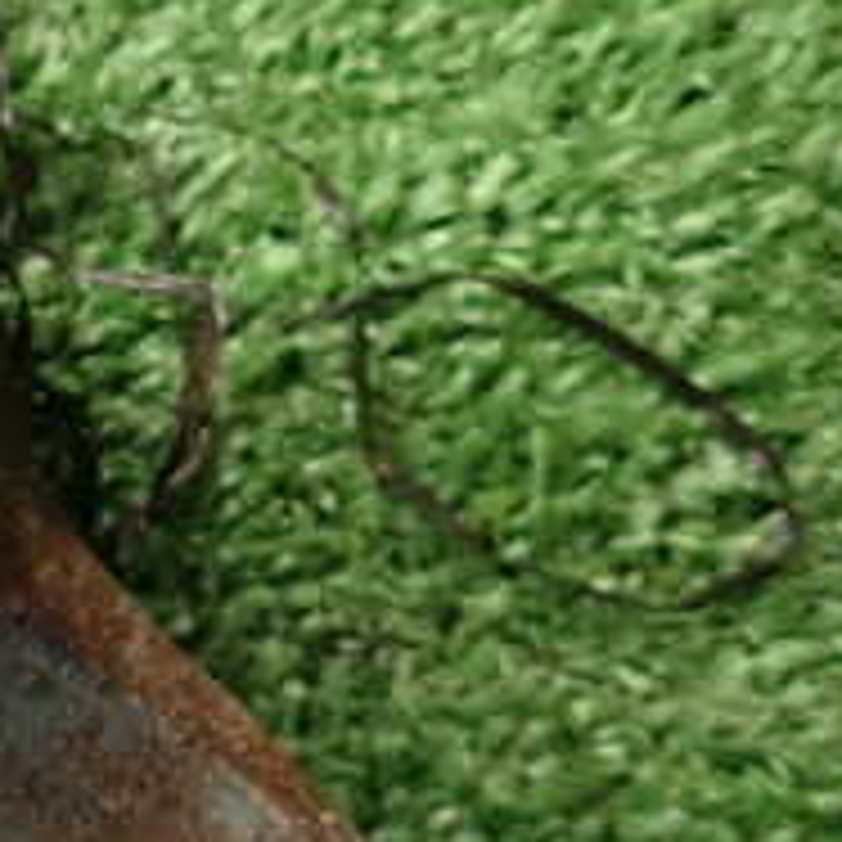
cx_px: -491
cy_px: 432
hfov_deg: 20.2
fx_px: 1954
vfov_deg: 24.3
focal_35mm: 71
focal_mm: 4.5
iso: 160
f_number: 2
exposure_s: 1/60
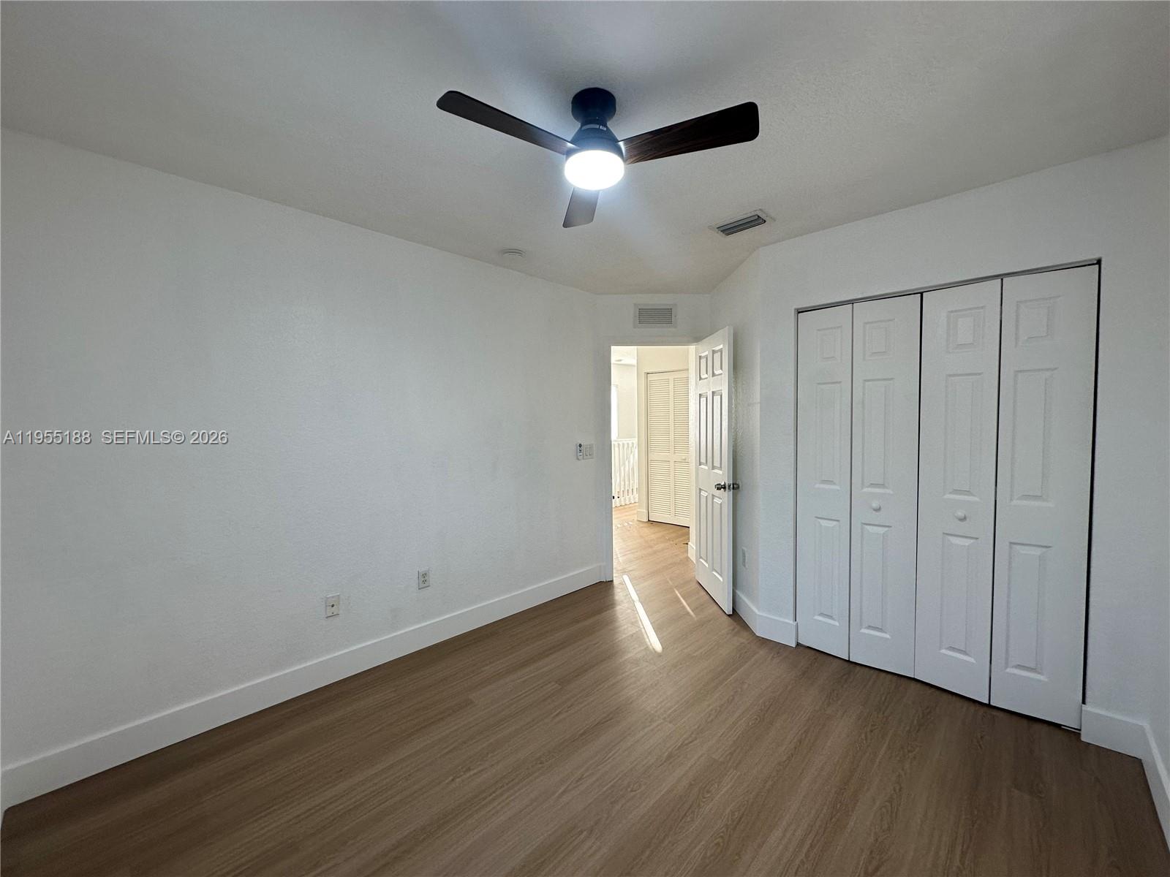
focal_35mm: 14
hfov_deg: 102.1
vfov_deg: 85.7
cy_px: 438
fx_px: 473
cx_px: 585
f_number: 2.2
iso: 100
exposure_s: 1/120
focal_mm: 2.22
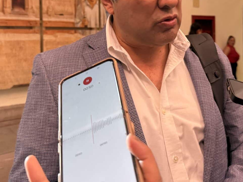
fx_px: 281
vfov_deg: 35.2
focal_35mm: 40
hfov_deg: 46.6
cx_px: 141
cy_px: 48
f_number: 1.78
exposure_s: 1/60
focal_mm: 6.76
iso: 800
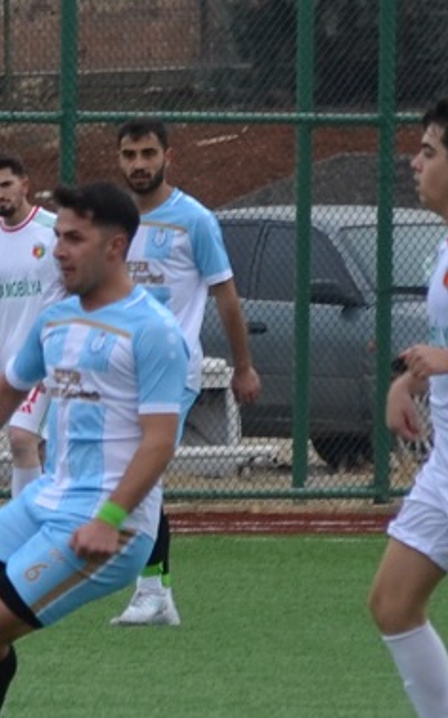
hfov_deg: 1.2
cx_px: -683
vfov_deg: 1.9
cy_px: 249
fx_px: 22111
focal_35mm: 1131
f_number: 5.6
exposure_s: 1/500
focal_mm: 140
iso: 250
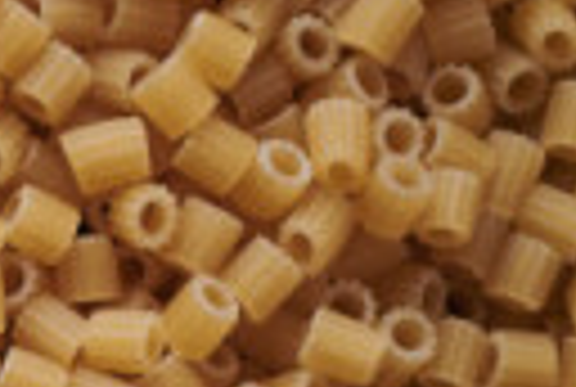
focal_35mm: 312
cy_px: 652
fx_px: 5004
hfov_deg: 6.0
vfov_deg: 4.4
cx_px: -1220
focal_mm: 50
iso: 160
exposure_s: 1/100
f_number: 8
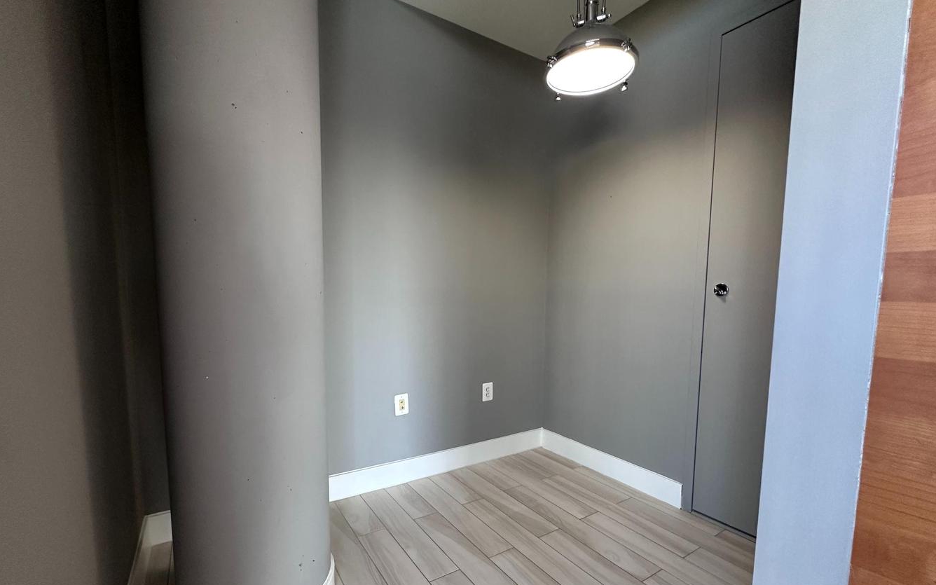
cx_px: 455
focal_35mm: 16
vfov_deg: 70.9
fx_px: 408
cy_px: 333
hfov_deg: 97.8
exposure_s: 1/60
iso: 200
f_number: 2.2
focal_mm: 2.22
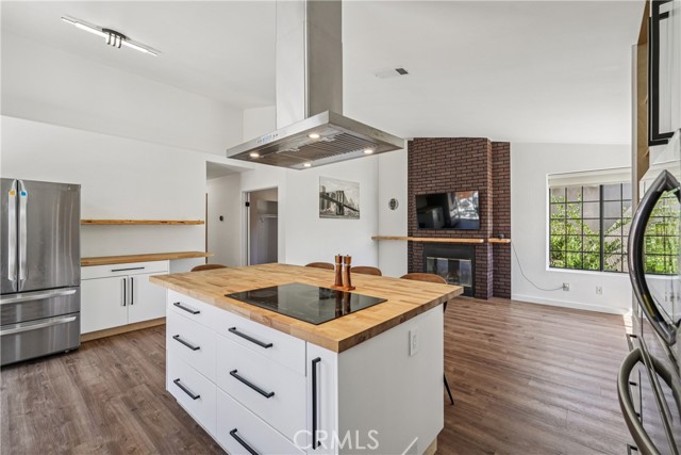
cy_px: 228
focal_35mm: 16
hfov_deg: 96.7
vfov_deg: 73.8
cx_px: 340
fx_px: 303
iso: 400
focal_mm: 16
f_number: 8
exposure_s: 1/30
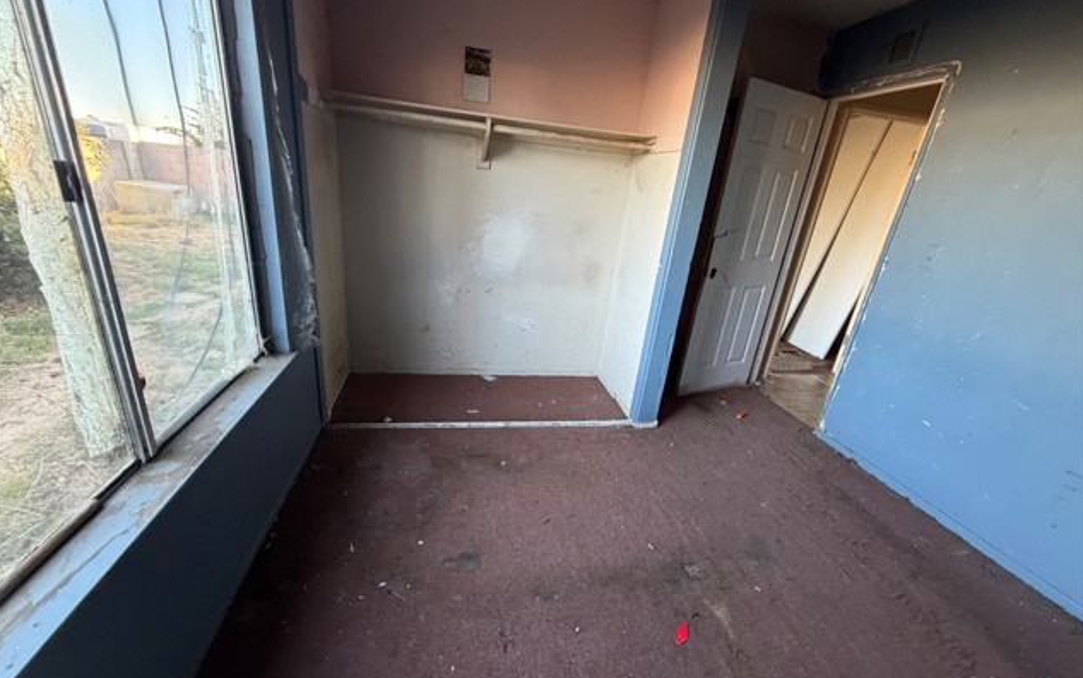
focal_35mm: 15
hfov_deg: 101.4
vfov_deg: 74.8
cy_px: 348
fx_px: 443
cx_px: 539
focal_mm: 2.22
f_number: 2.2
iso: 320
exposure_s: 1/107
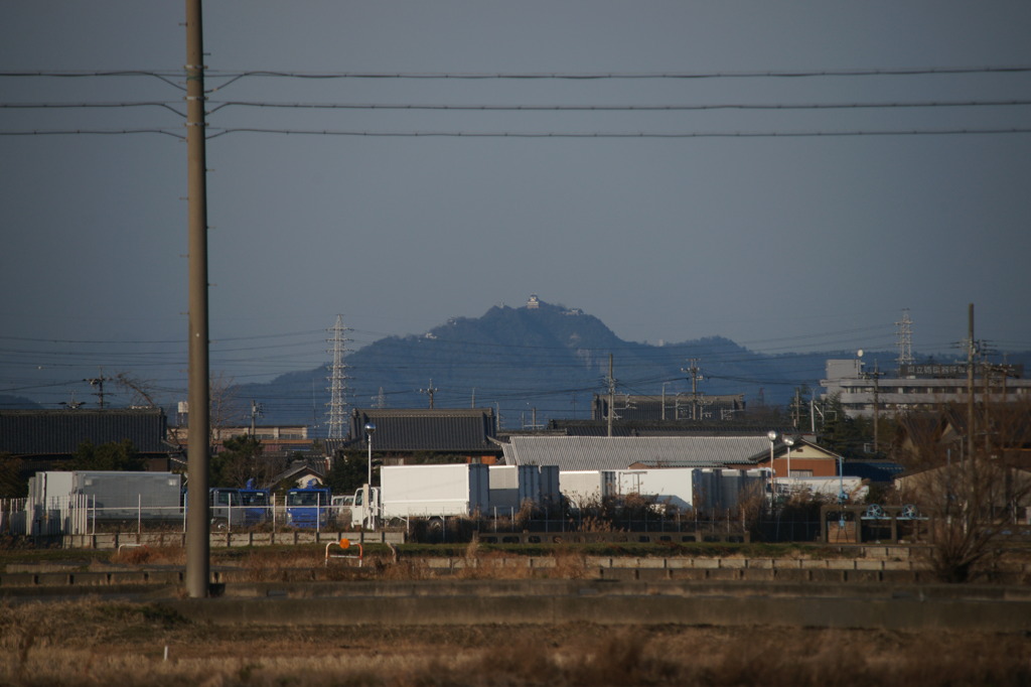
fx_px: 14314
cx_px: 516
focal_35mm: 500
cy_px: 344
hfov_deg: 4.1
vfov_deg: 2.7
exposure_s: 1/1000
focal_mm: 500
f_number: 9
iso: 200
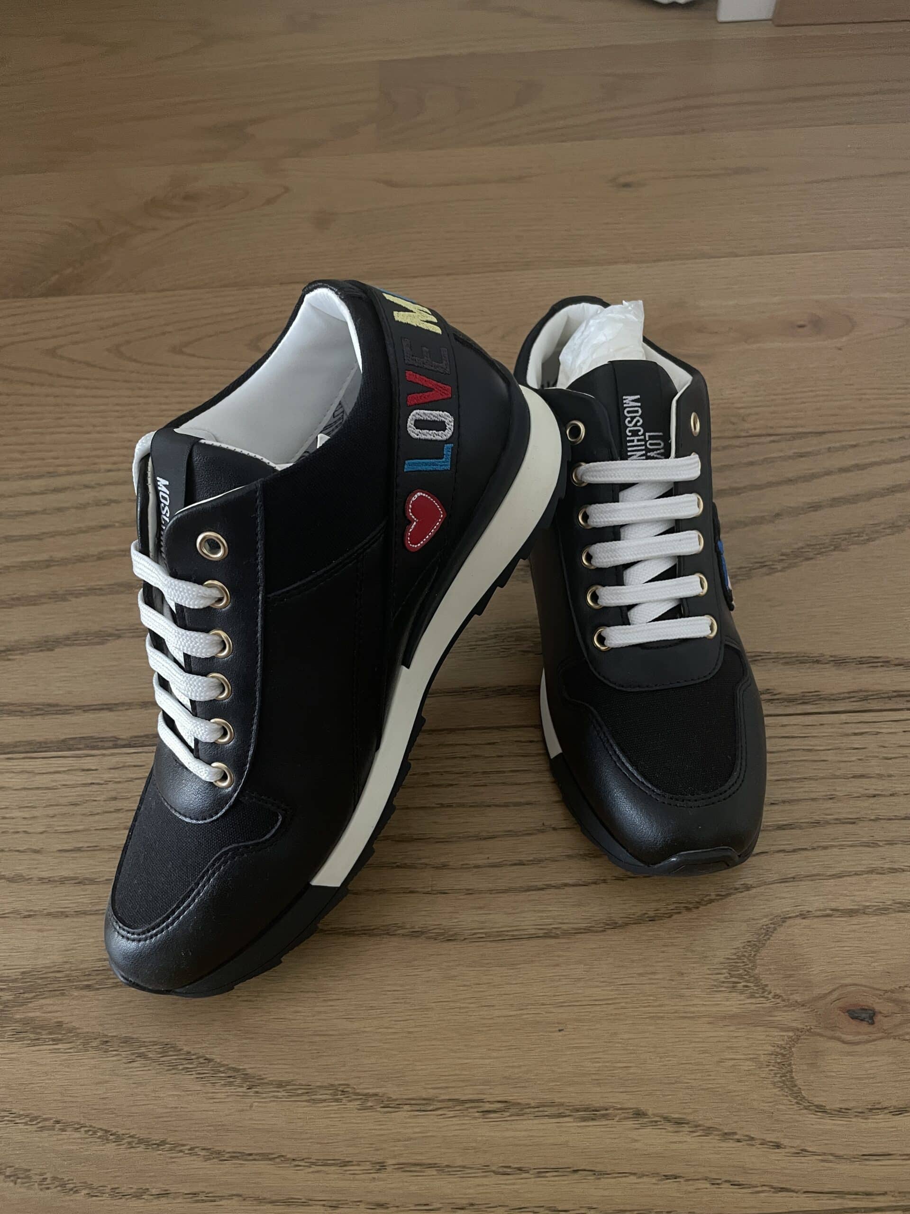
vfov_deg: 67.3
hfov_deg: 53.1
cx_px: 455
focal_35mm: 26
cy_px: 607
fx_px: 911
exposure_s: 1/50
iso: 250
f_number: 1.6
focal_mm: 4.2
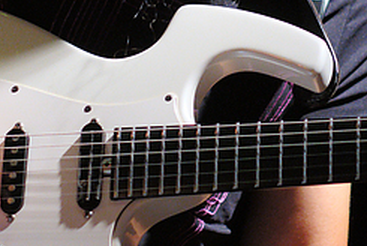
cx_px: 280
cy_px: -39
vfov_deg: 5.0
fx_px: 2807
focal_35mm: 275
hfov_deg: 7.5
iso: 800
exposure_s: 1/80
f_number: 2
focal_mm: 50
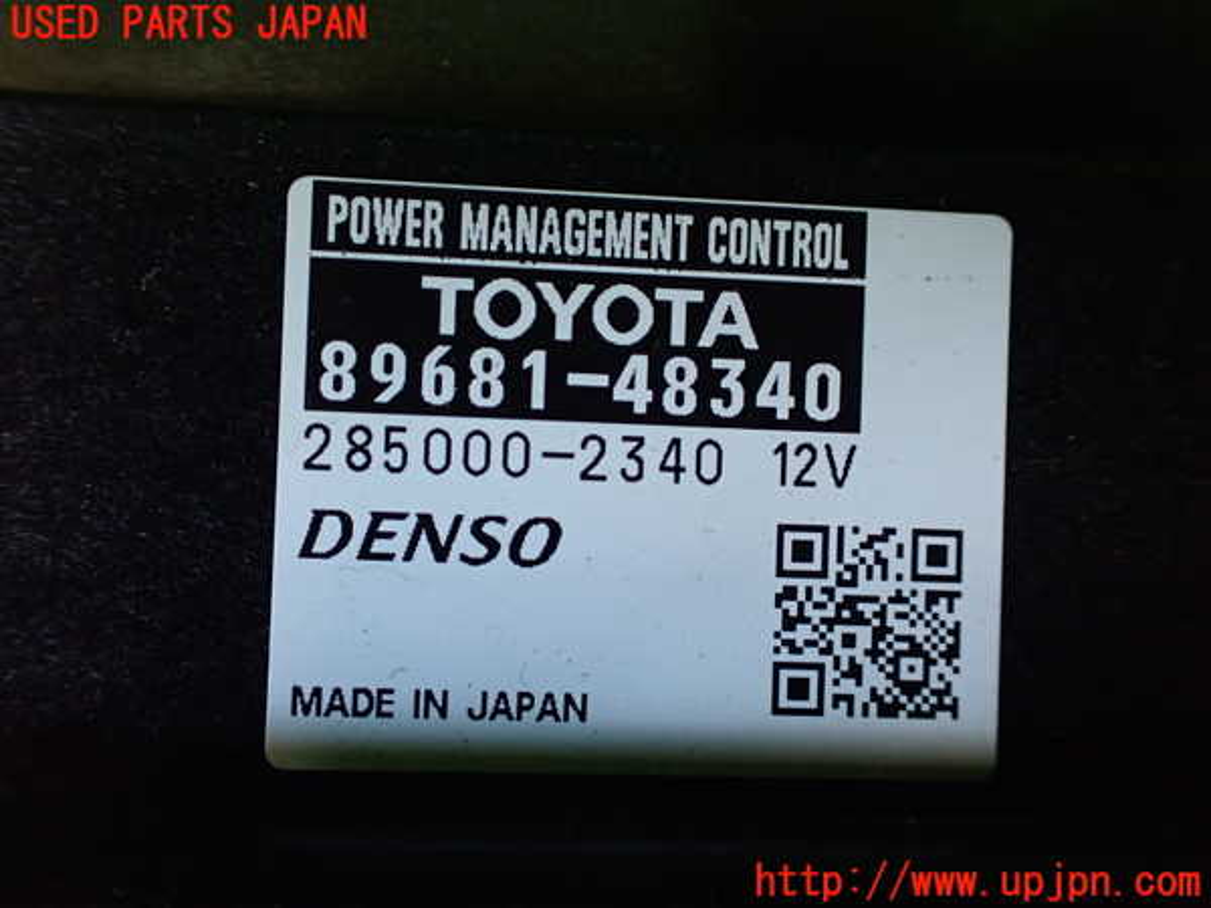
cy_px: 454
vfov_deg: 46.8
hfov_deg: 60.0
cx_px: 606
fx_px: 1050
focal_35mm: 30
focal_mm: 5.4
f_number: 2.3
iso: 800
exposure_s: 1/60
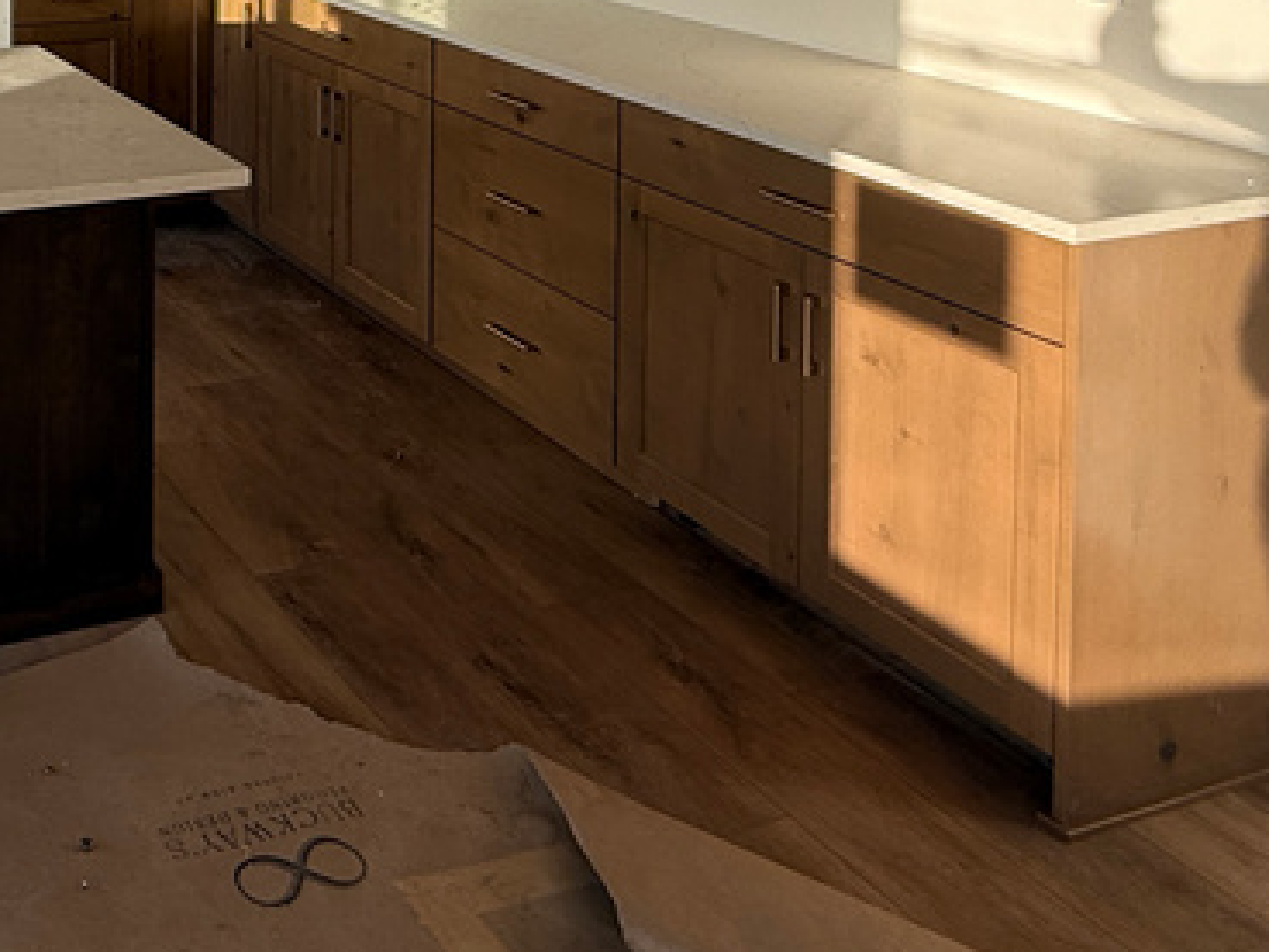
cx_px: -31
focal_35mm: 39
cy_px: -214
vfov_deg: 30.7
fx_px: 1430
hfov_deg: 41.0
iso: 50
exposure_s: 1/211
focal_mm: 2.22
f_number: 2.2
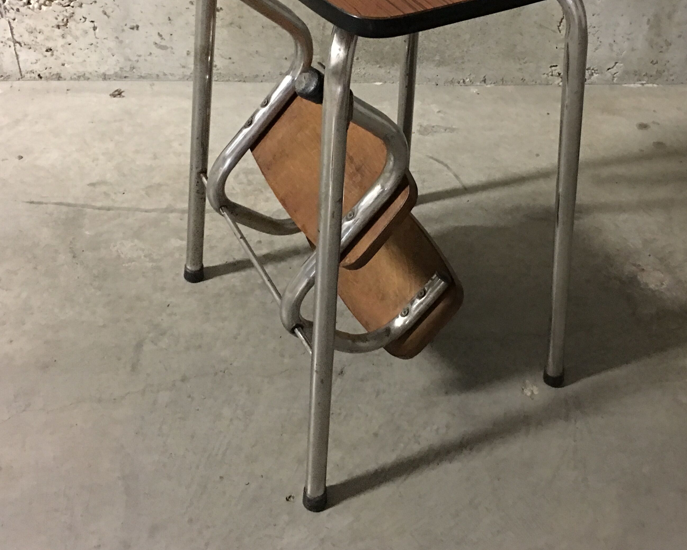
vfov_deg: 33.8
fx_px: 895
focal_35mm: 44
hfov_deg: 41.8
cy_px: 182
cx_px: 411
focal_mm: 4.15
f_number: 2.2
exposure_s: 1/4
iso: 125
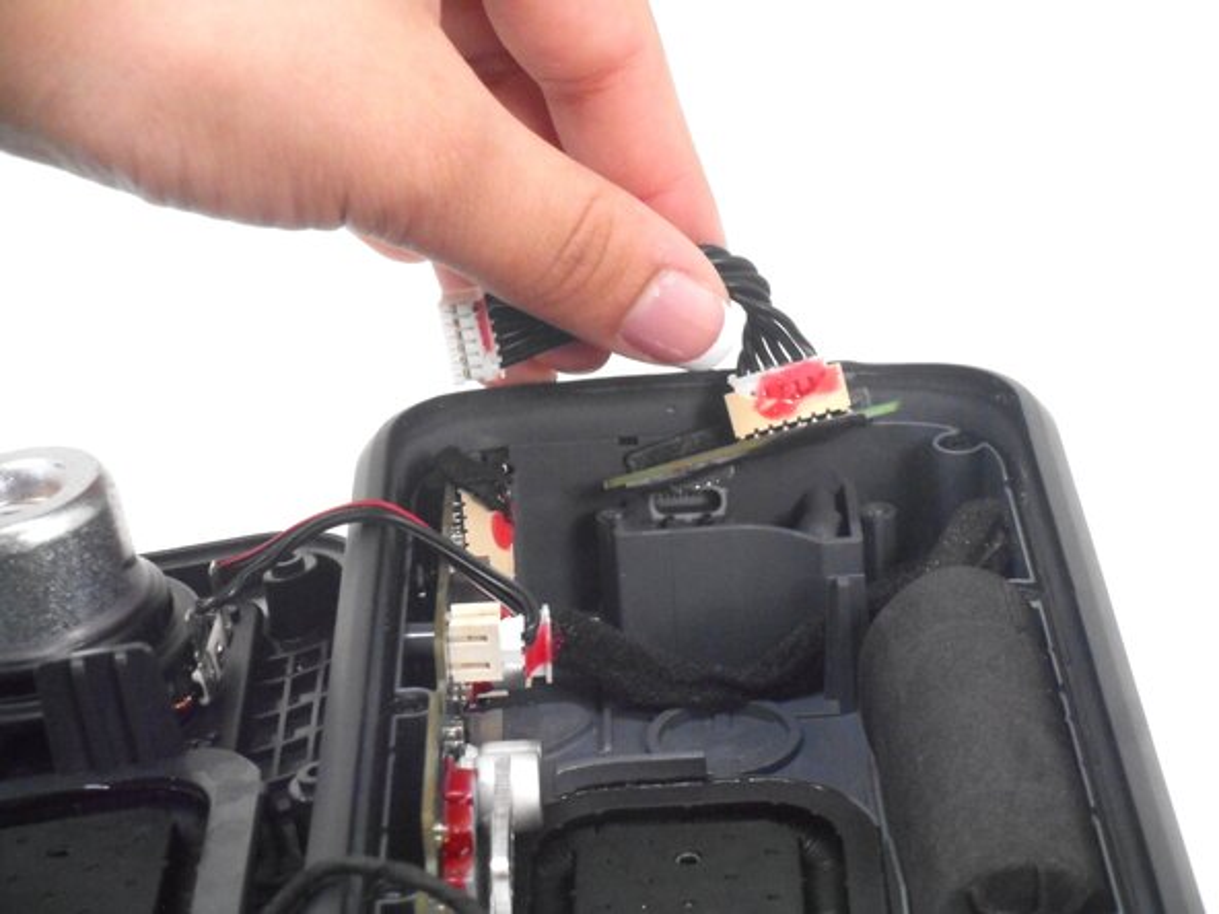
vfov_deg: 14.5
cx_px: 610
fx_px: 3592
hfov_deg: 19.3
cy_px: 457
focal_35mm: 102
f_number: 5.8
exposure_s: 1/125
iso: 800
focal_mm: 18.2
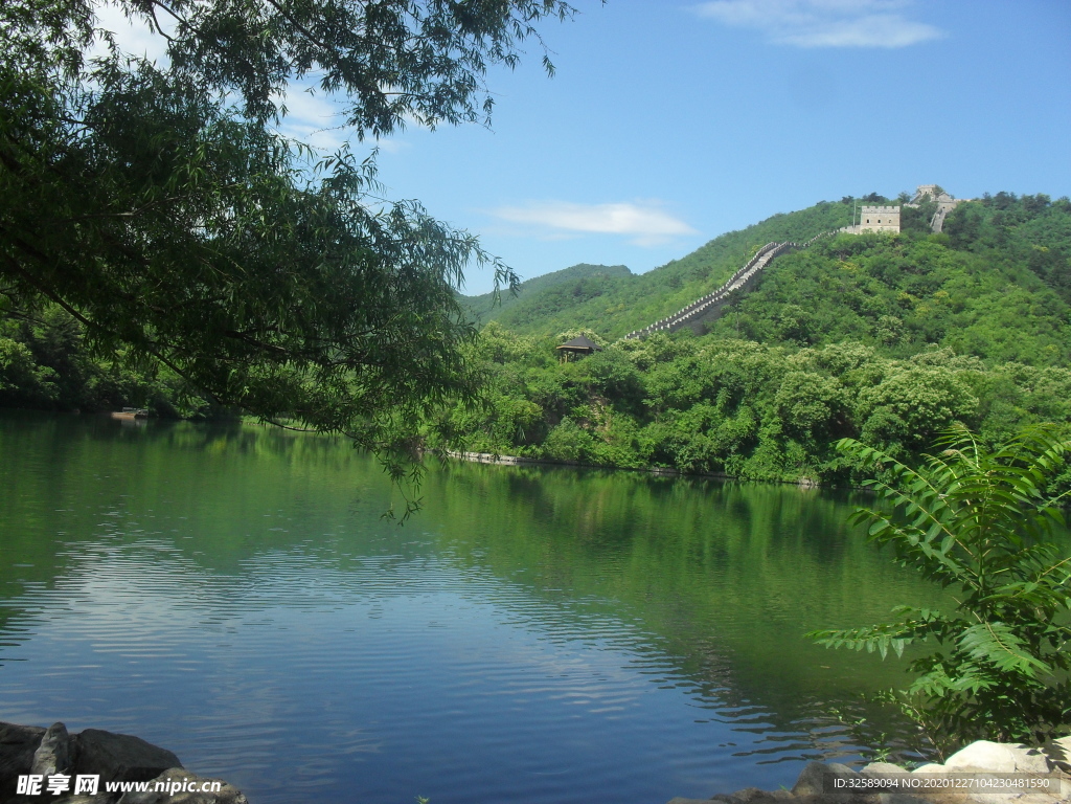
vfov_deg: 40.7
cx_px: 536
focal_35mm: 35
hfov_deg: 52.6
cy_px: 402
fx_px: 1083
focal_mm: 6.3
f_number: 8.4
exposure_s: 1/125
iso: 100
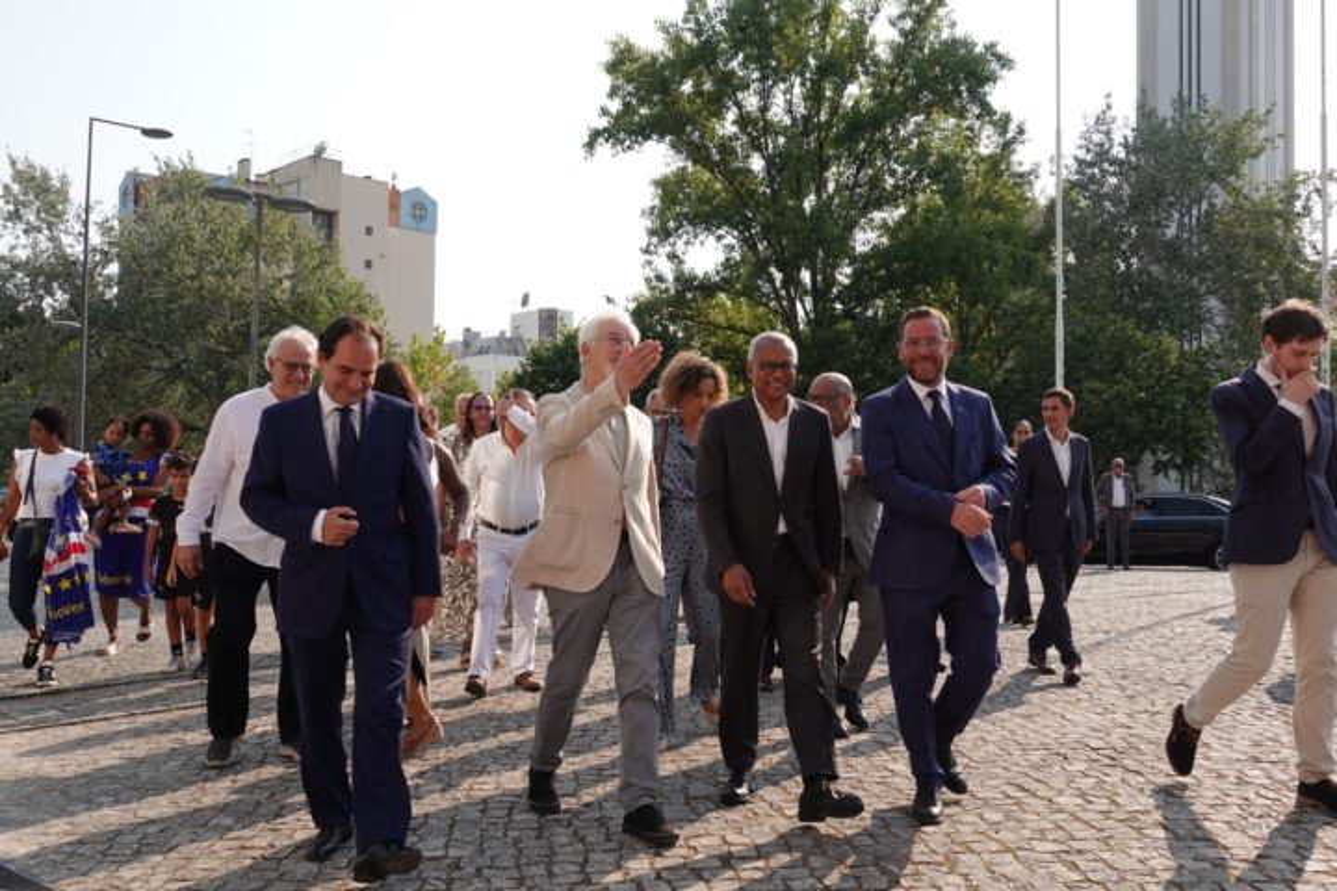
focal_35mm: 34
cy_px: 446
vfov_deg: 38.9
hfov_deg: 55.8
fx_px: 1263
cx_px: 668
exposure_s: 1/500
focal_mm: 12.33
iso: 100
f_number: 4
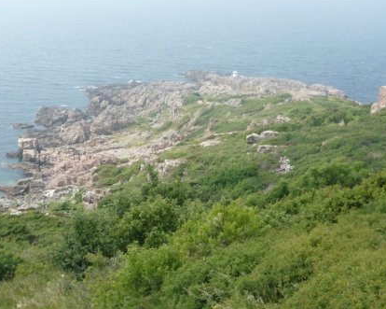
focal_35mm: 57
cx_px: 187
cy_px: 153
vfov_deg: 26.7
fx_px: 651
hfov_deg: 33.0
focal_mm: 8.9
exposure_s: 1/500
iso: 100
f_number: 4
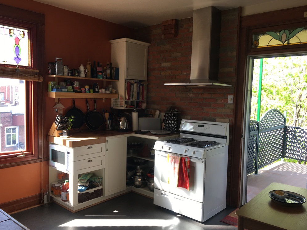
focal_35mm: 30
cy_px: 117
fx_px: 266
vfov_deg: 46.8
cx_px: 153
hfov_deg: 60.0
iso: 25
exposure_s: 1/60
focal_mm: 4.15
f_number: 2.2
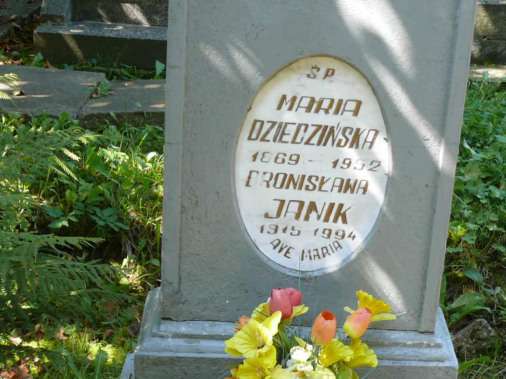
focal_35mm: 72
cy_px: 368
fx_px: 1052
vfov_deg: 19.9
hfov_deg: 27.0
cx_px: 308
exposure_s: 1/80
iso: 100
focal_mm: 7.4
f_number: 2.8
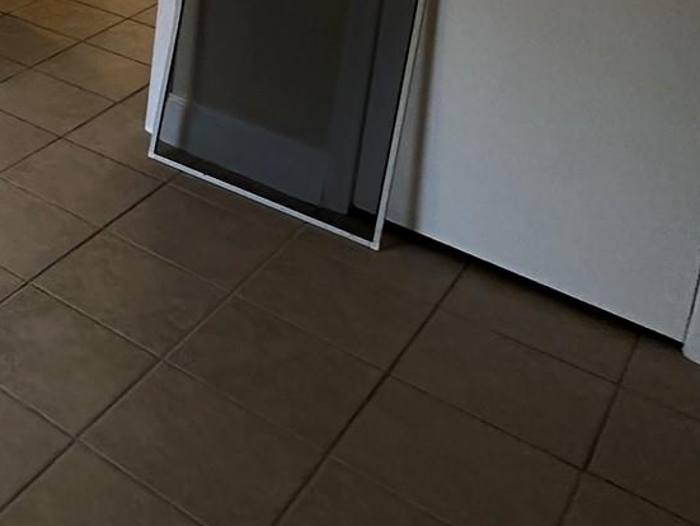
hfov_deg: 28.9
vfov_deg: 24.0
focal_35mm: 52
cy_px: -187
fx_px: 1052
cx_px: -241
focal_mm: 2.22
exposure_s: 1/60
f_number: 2.2
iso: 250
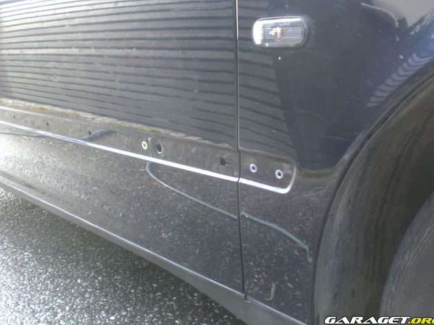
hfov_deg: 47.9
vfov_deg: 36.8
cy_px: 160
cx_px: 221
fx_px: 489
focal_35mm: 39
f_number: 3.1
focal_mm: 6.3
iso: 200
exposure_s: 1/60
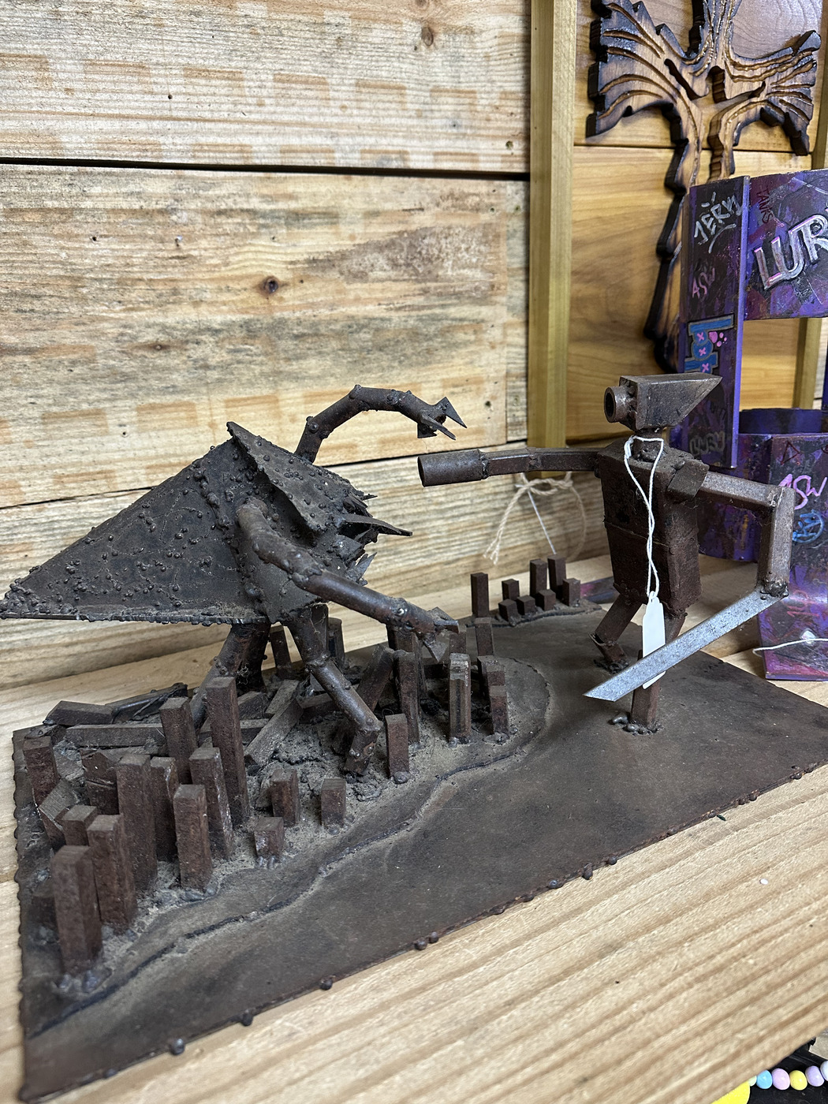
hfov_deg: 56.8
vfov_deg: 71.6
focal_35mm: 24
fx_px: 765
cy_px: 552
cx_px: 414
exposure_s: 1/60
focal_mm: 6.86
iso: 400
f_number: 1.78
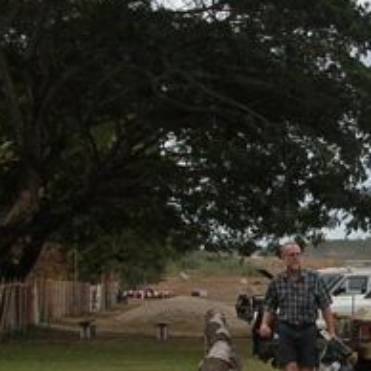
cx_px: 602
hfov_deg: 15.0
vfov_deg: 16.5
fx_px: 1273
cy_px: 113
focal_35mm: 105
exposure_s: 1/645
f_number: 3.7
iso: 50
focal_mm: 6
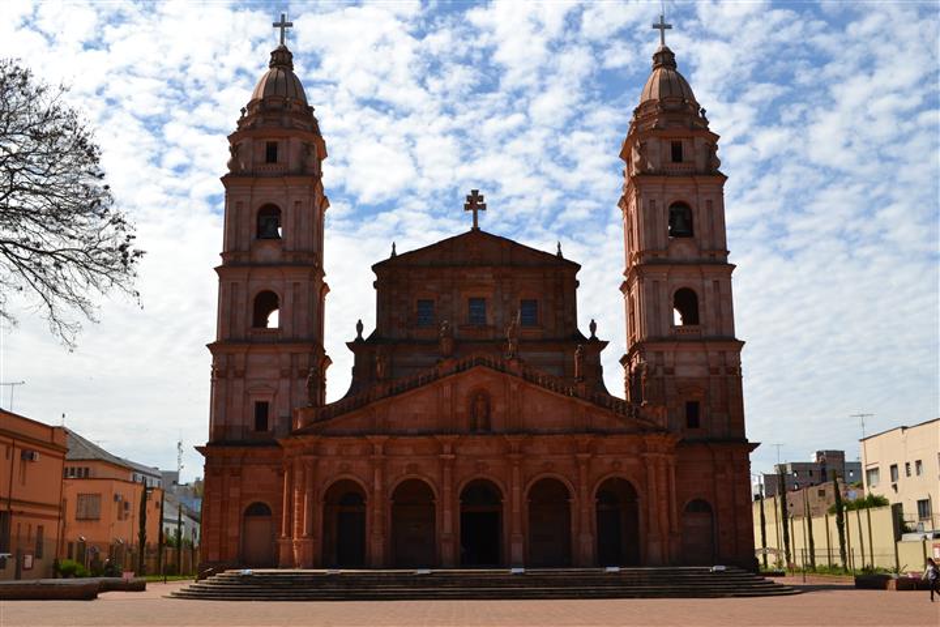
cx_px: 470
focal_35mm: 39
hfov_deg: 49.6
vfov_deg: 34.2
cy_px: 314
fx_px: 1018
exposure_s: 1/200
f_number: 10
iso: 100
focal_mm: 26
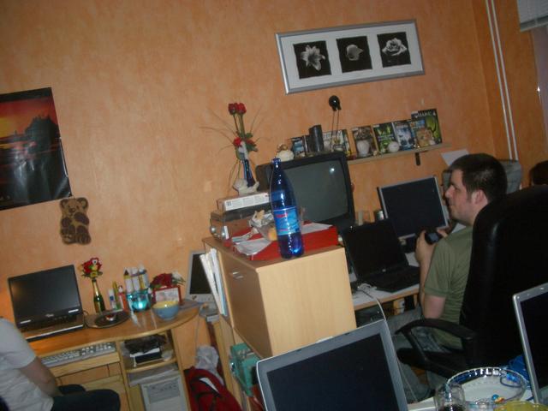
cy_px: 206
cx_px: 274
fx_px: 554
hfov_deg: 52.6
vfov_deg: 40.7
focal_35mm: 35
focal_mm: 5.8
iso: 100
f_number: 2.6
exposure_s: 1/60
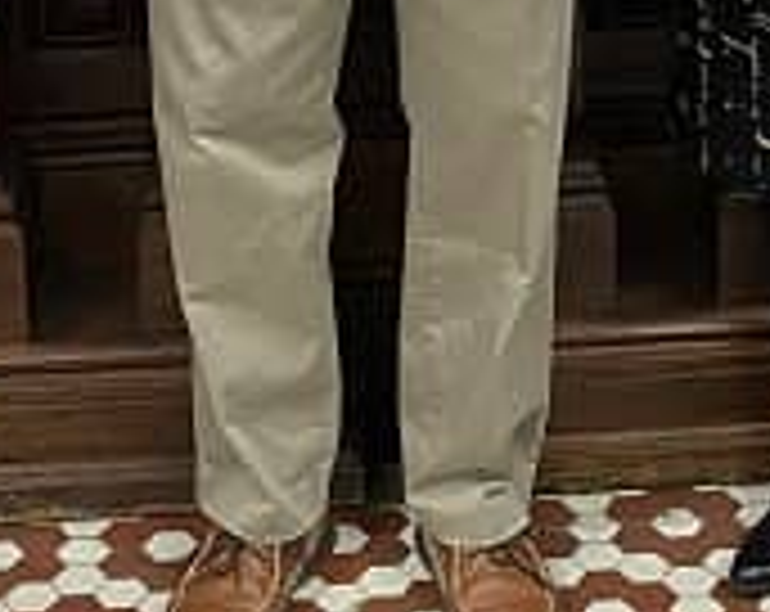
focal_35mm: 119
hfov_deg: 16.2
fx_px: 2706
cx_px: 513
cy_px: -310
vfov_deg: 12.3
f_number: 1.8
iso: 250
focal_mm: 4.25
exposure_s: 1/60
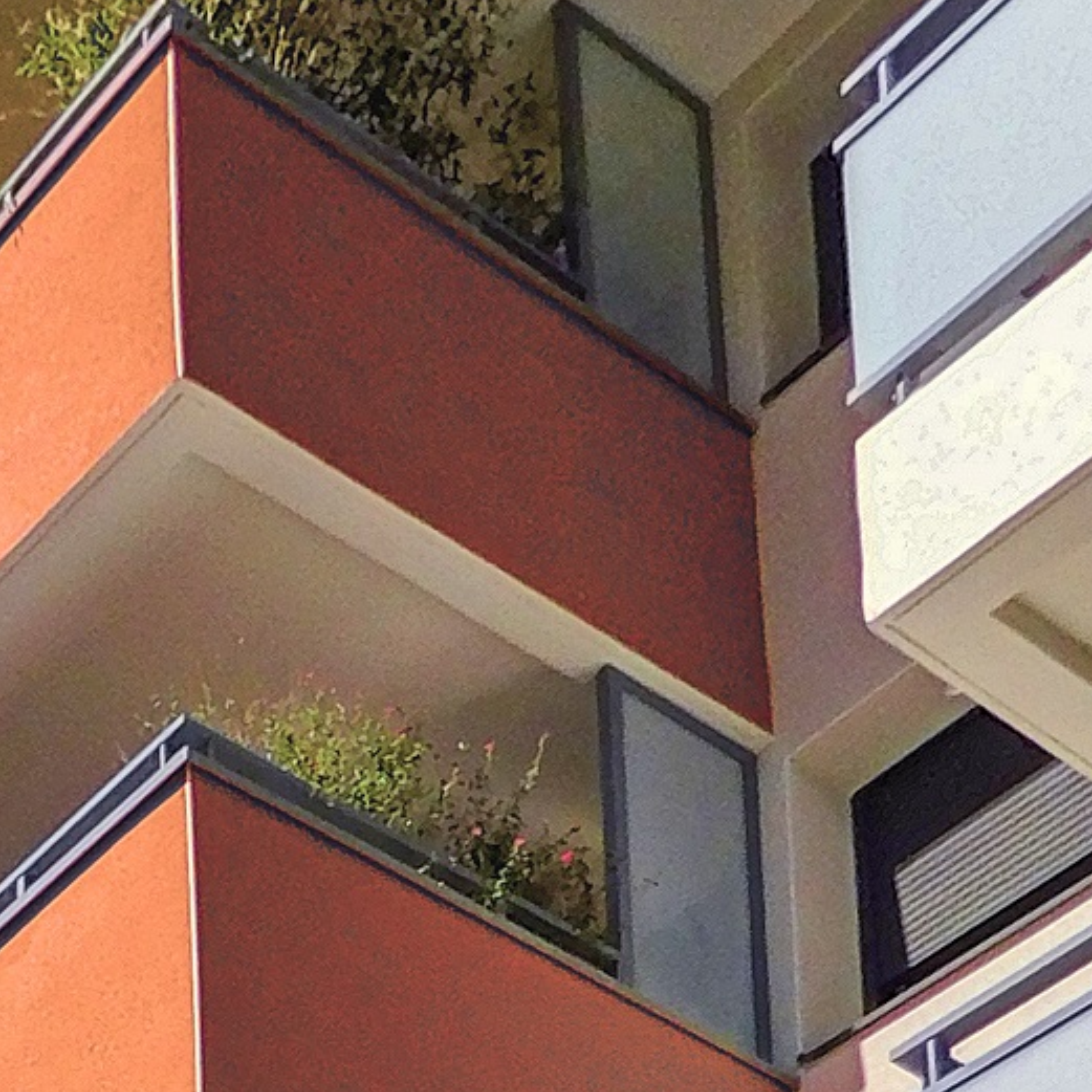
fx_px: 2784
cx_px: -289
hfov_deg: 20.5
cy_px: 1515
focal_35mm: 78
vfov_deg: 19.9
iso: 125
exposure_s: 1/500
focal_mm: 4
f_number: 6
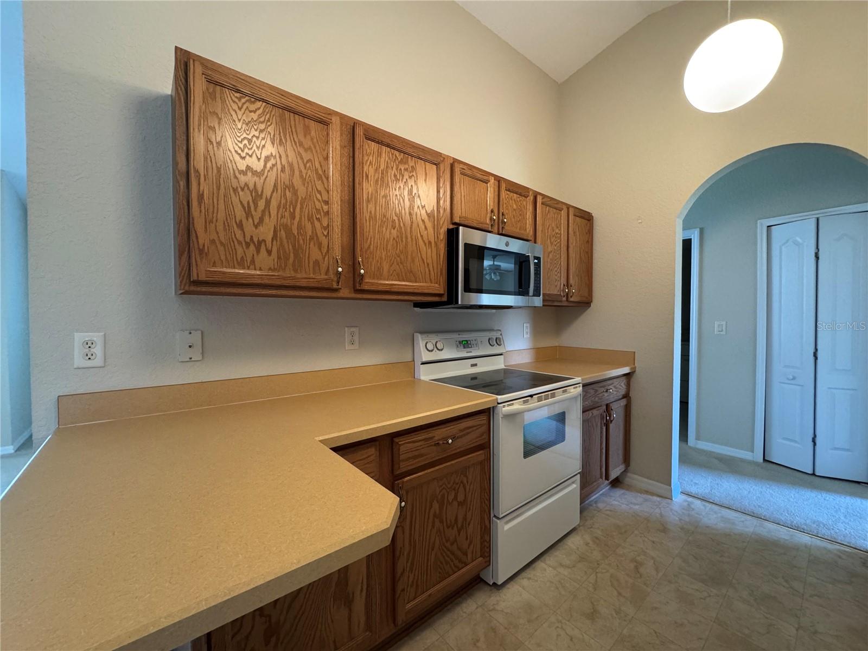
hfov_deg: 102.1
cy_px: 326
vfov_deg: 85.7
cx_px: 434
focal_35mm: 14
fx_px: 351
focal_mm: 2.22
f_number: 2.2
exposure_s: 1/60
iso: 500
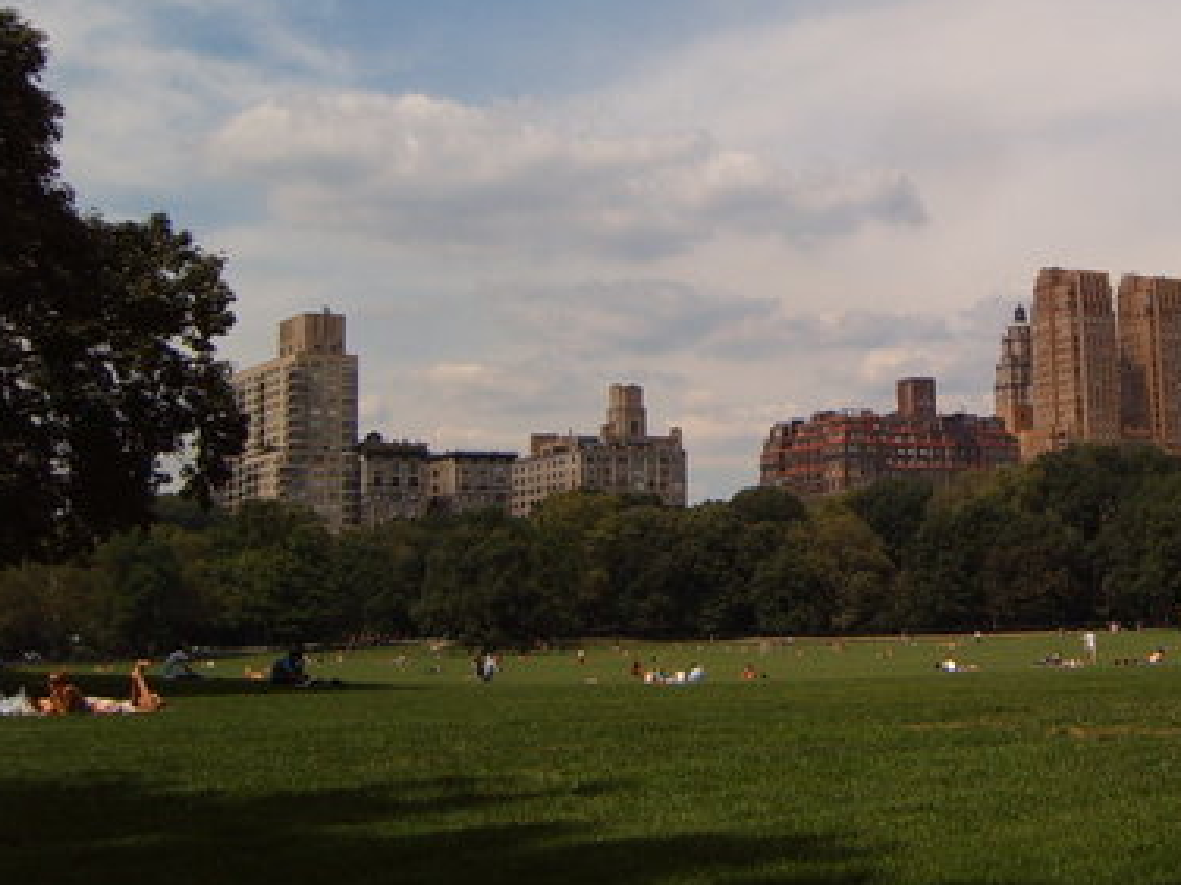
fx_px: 2149
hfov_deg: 29.8
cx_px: 996
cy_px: 220
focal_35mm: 63
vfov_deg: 23.1
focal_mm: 6.2
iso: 63
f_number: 6
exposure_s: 1/500
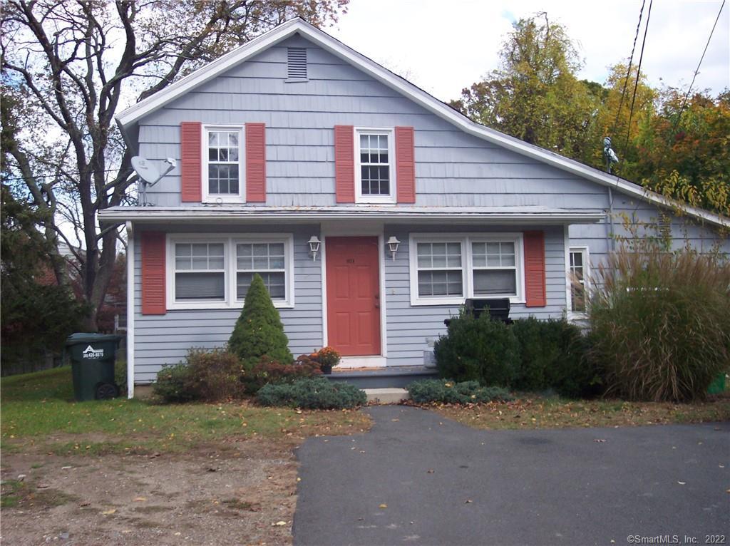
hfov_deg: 49.0
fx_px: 801
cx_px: 365
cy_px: 273
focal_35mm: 38
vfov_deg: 37.7
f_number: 2.8
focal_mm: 8
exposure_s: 1/700
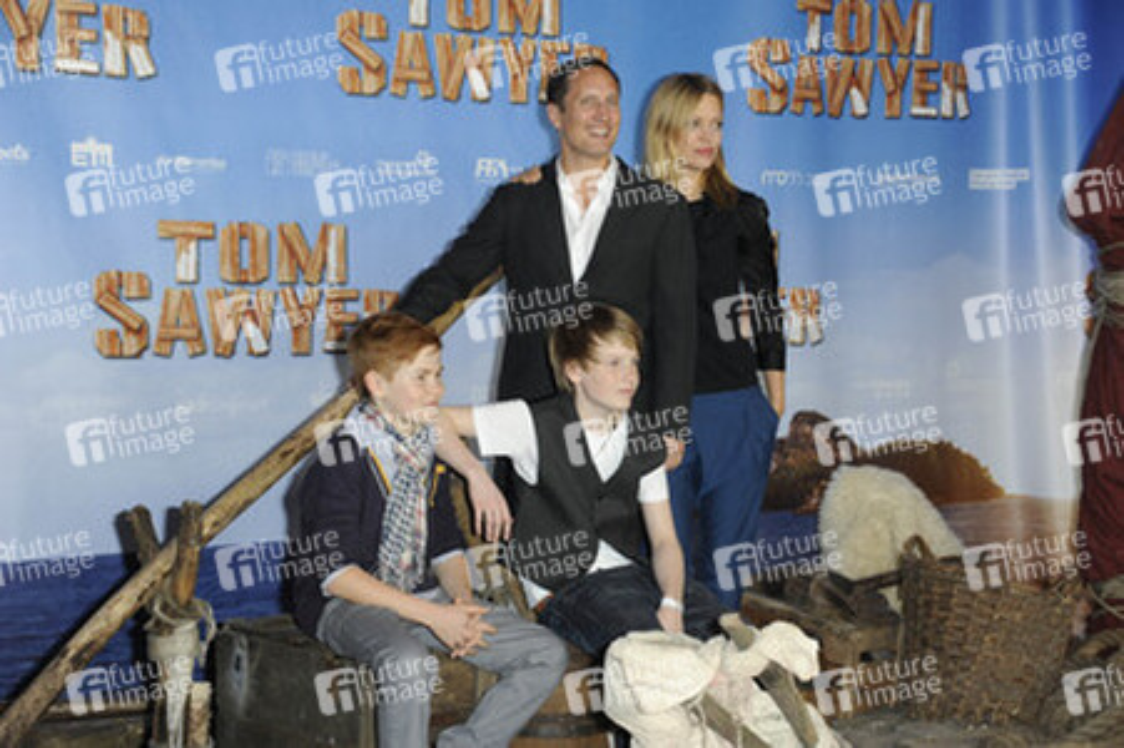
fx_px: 2121
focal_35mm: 68
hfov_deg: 29.7
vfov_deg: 20.0
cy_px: 374
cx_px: 562
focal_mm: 68
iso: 800
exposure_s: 1/160
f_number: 5.6
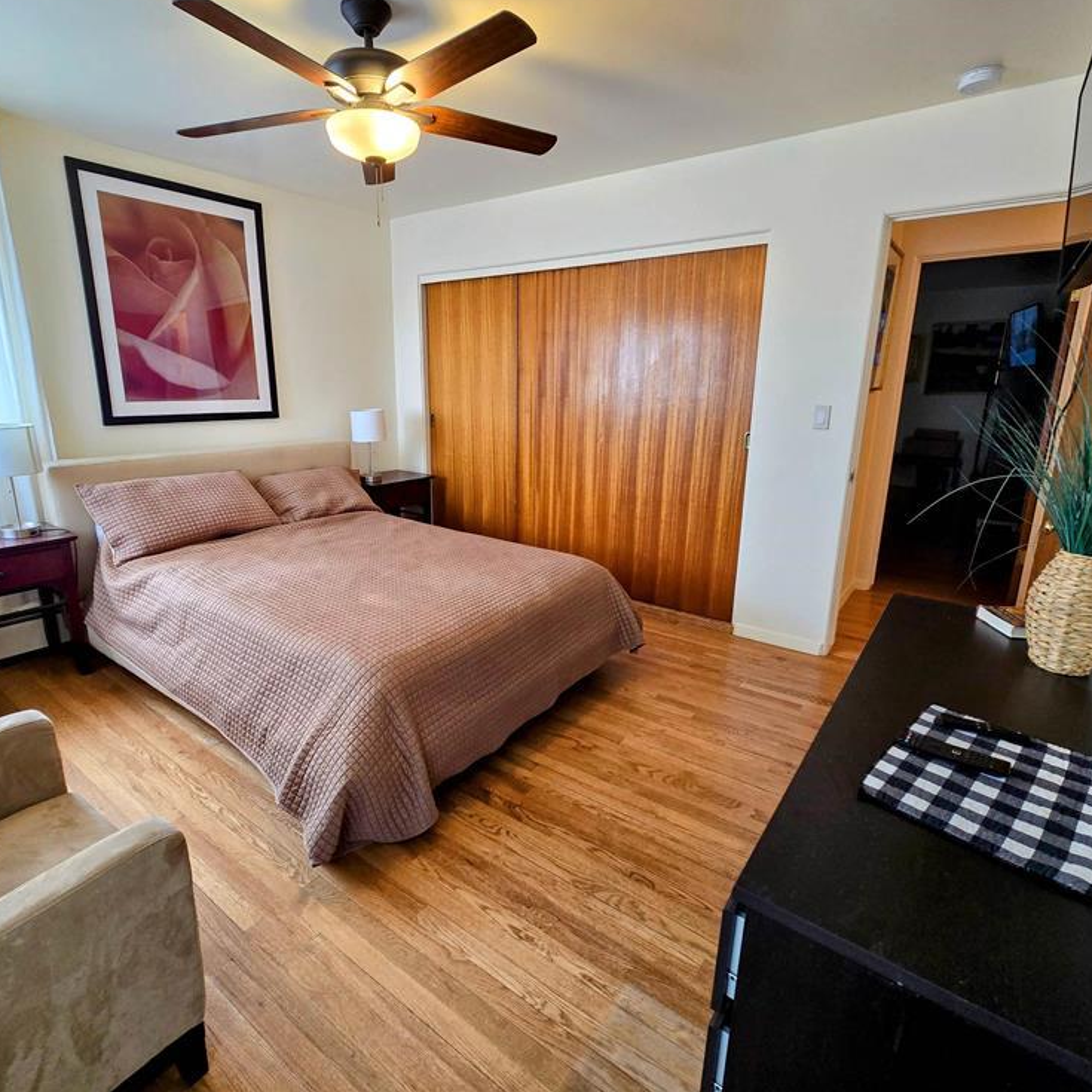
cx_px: 513
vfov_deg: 87.4
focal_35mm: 16
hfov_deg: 87.3
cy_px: 524
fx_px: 571
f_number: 2.2
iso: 125
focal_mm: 2.2
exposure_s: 1/60
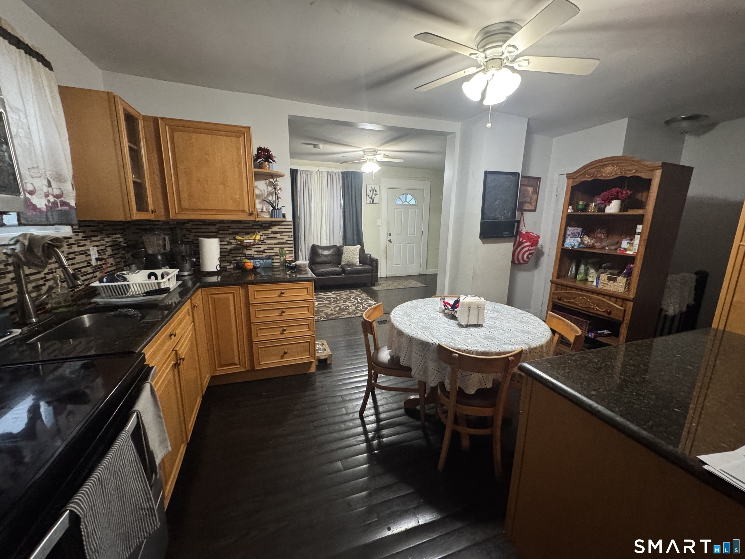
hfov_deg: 102.1
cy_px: 280
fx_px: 301
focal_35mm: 14
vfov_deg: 85.7
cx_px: 372
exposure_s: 1/60
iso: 800
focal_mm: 2.22
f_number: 2.2
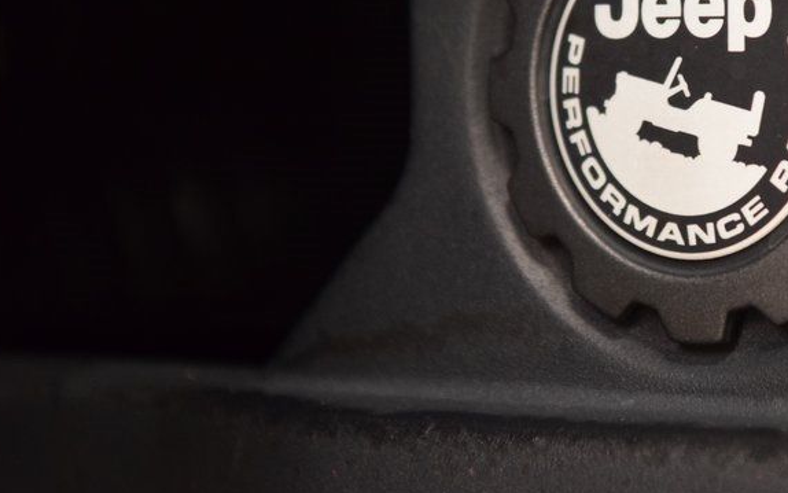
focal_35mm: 191
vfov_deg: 6.9
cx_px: 682
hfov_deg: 10.9
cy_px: 67
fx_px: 4103
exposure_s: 1/30
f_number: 4
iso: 1600
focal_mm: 70
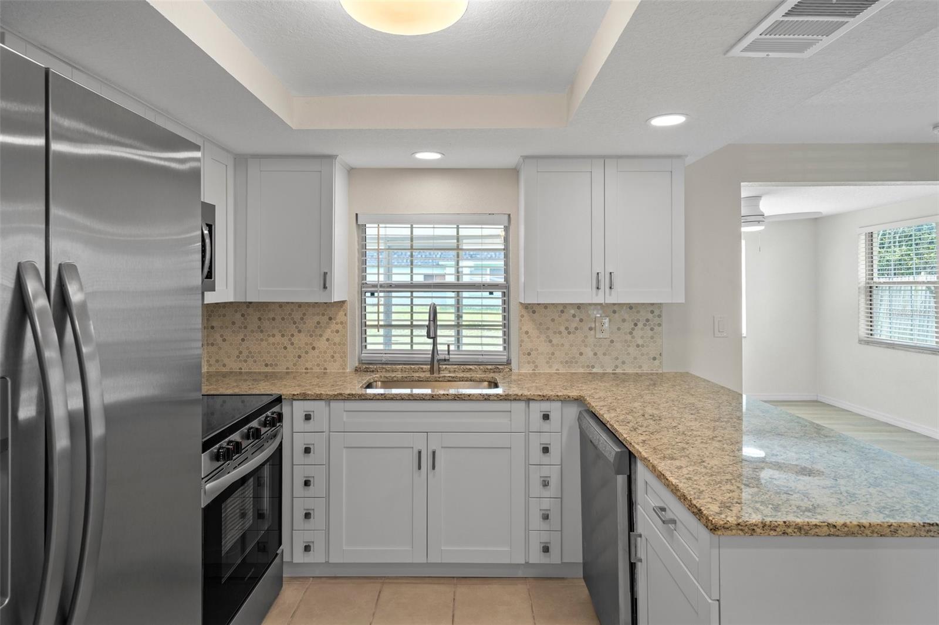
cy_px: 312
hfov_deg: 84.0
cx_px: 470
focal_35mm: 20
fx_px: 522
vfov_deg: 61.9
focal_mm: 20
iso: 320
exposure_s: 1/2
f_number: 8
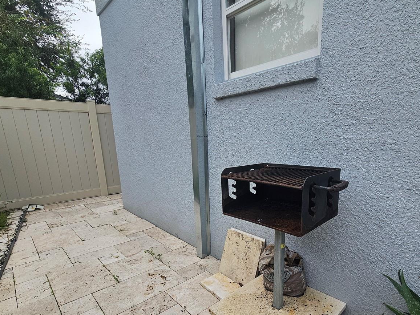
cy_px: 192
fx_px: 218
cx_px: 253
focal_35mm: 18
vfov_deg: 70.7
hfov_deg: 86.6
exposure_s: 1/616
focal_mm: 2.2
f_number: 2.2
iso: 50
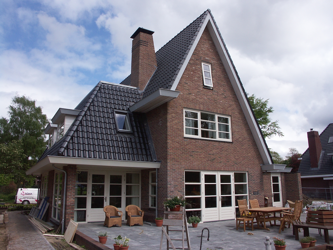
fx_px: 269
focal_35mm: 28
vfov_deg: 49.7
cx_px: 166
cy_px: 125
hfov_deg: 63.4
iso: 100
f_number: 8
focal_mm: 7.21
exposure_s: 1/400
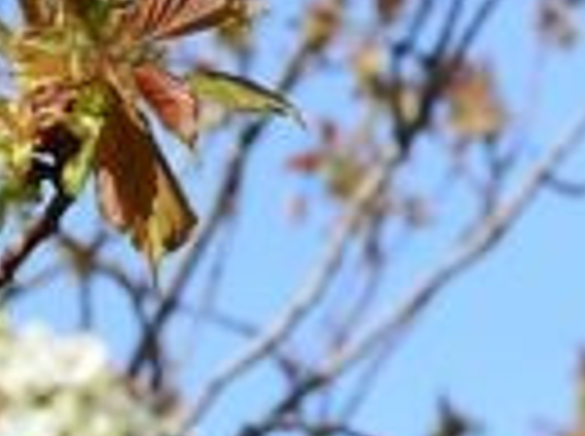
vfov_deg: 4.3
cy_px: 737
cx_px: 54
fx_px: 5752
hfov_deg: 5.8
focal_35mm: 341
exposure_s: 1/800
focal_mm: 48
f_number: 8
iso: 400
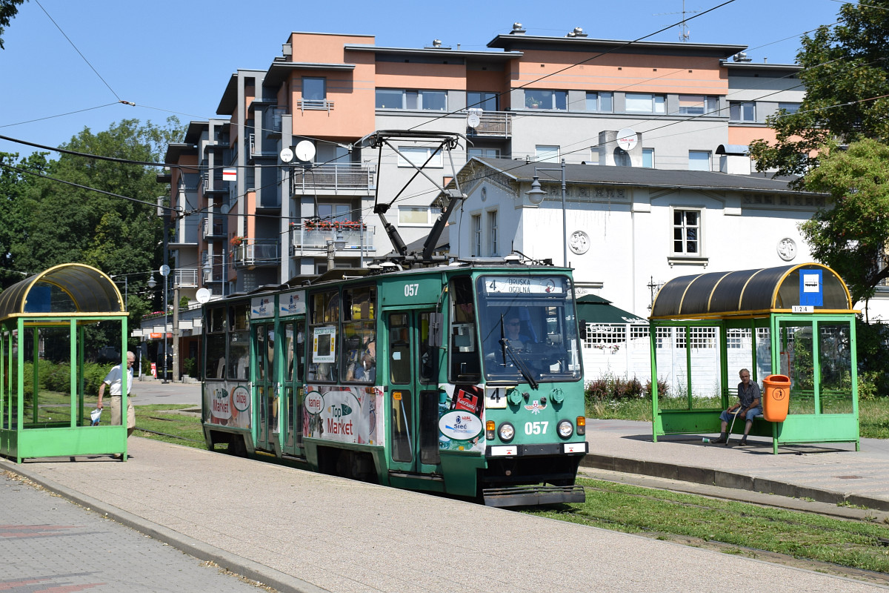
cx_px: 444
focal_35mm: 48
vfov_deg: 28.1
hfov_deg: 41.1
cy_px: 296
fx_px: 1185
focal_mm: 32
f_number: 9
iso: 100
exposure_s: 1/250
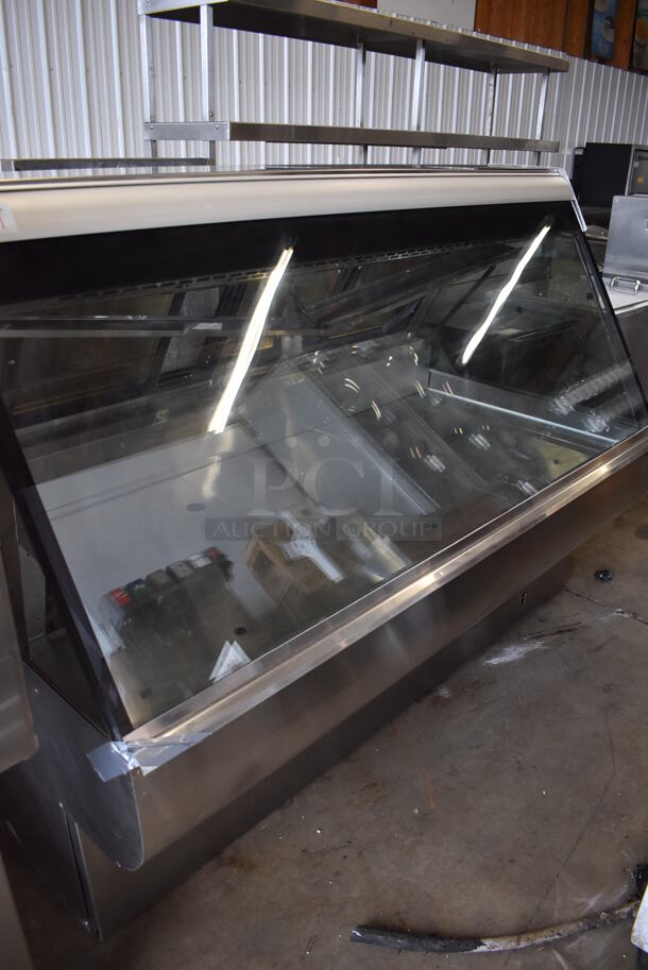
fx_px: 728
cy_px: 485
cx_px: 324
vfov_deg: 67.3
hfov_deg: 48.0
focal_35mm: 27
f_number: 3.5
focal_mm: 18
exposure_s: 1/200
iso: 800
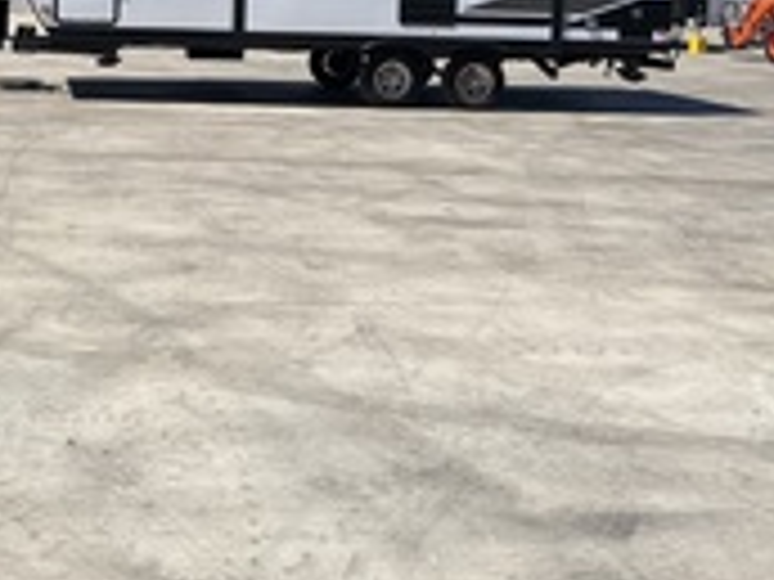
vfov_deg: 26.2
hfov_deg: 34.0
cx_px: 63
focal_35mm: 53
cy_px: 11
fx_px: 1185
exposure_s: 1/4608
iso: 32
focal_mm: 4.25
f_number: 1.8
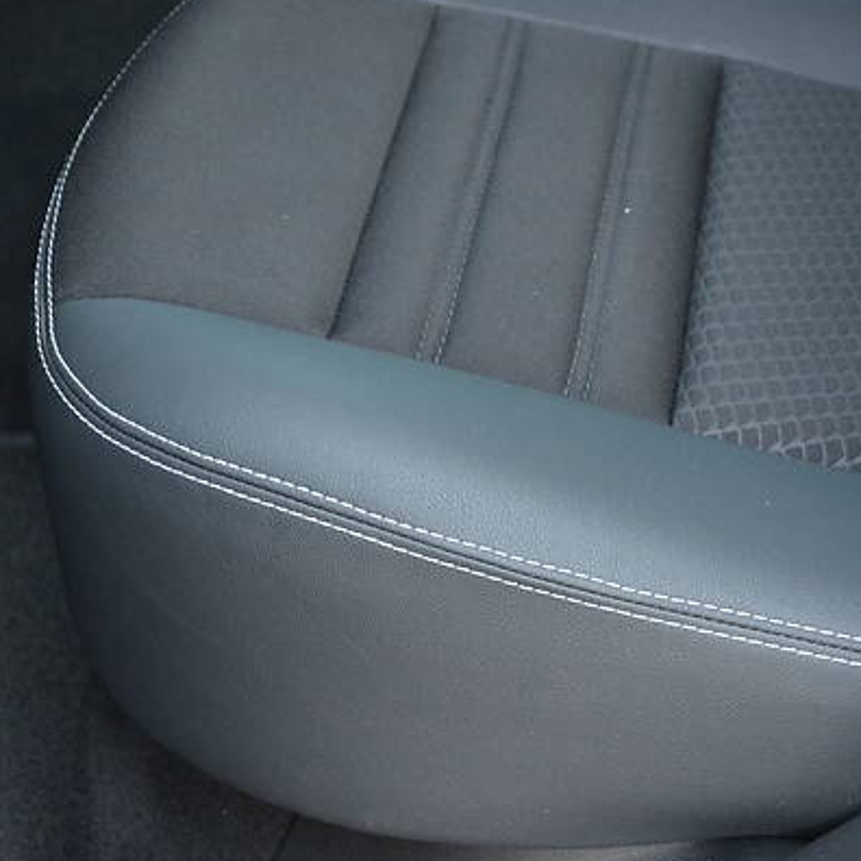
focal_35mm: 90
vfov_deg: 19.3
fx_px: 2529
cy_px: 354
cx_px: 550
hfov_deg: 19.3
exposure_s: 1/30
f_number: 4.5
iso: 1250
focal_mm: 35
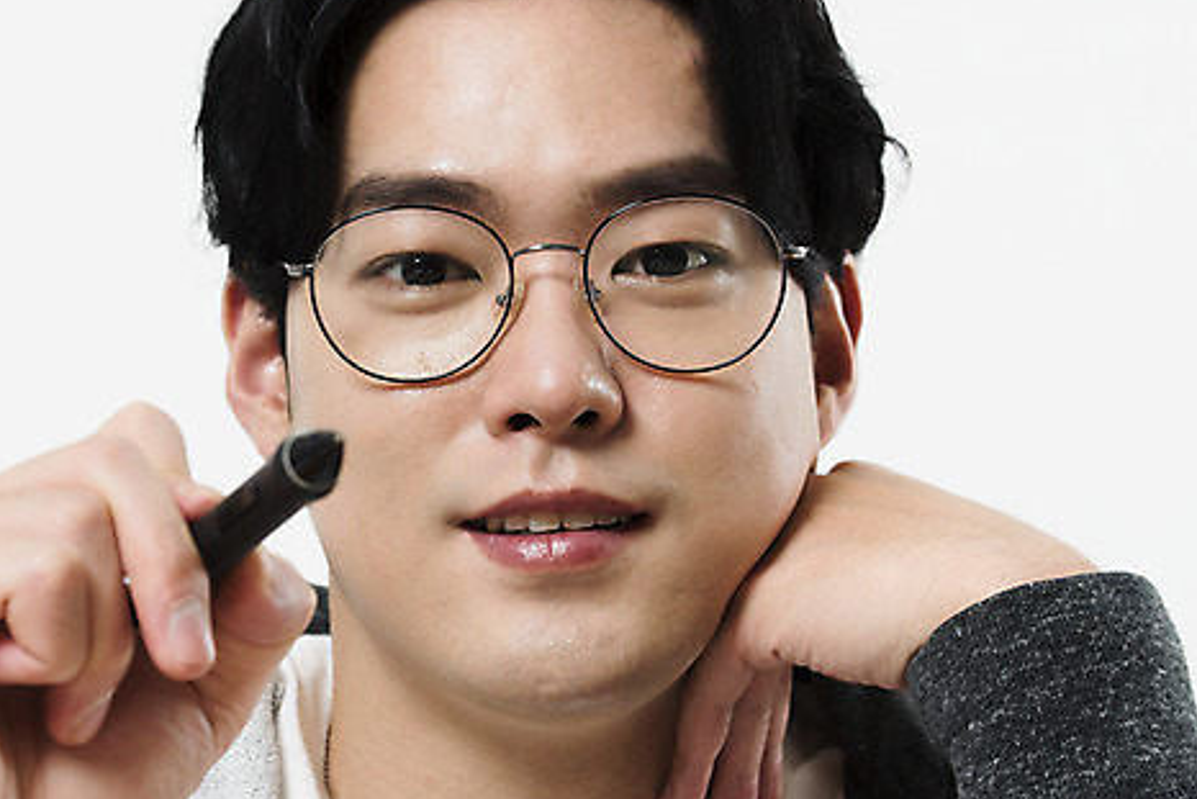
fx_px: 2993
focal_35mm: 90
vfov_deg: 15.2
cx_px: 497
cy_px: 496
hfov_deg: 22.6
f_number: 8
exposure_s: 1/125
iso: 64
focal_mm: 70
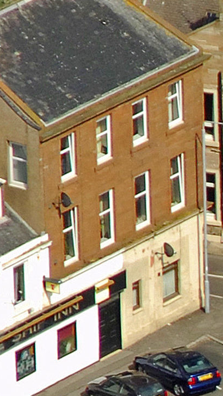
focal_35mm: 877
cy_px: 492
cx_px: 977
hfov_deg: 1.4
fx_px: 9221
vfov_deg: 2.5
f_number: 9
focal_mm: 95
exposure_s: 1/1000
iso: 400
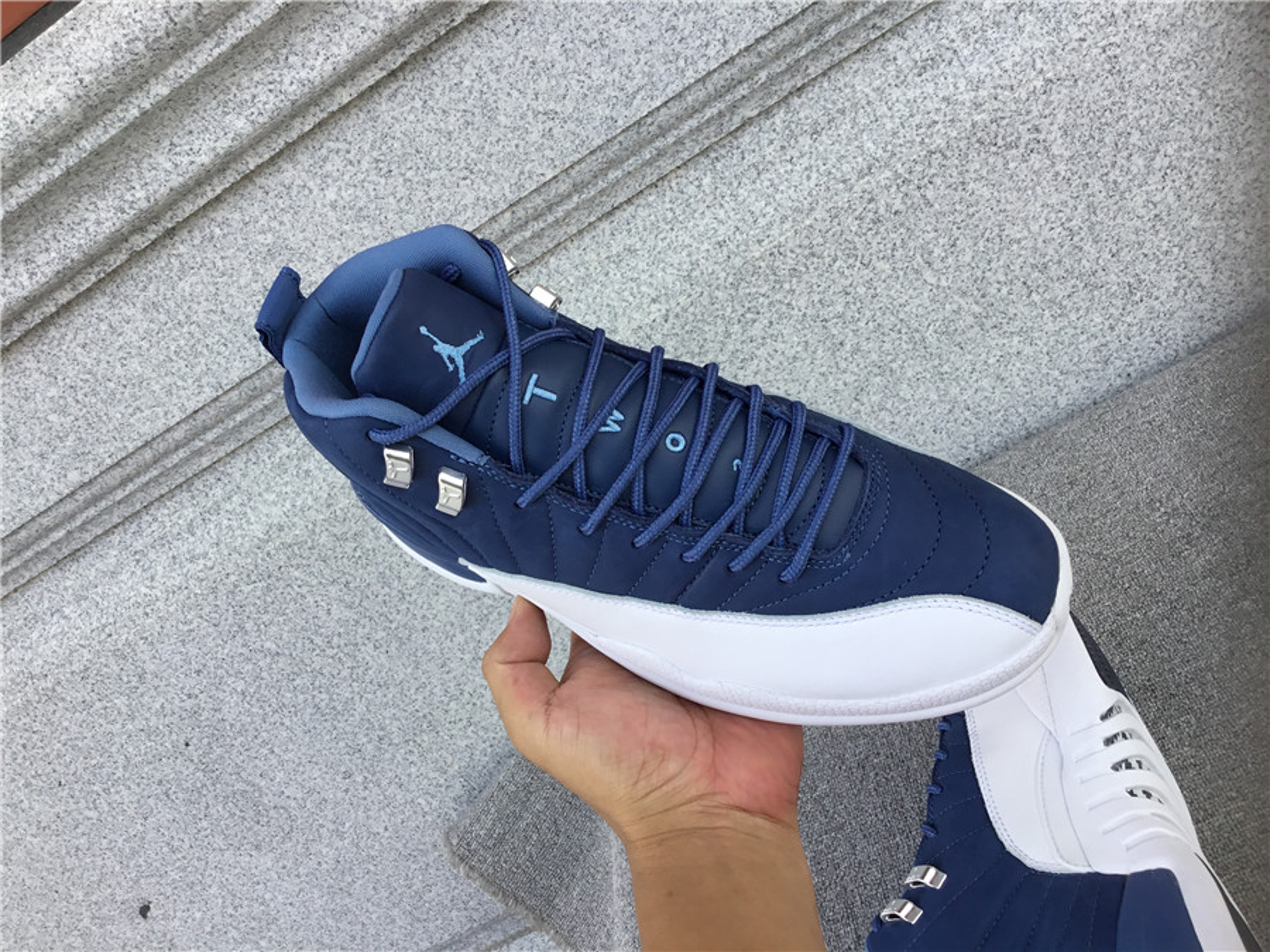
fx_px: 1137
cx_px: 635
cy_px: 476
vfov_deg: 45.4
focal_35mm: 31
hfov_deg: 58.4
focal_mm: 3.3
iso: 25
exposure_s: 1/187
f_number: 2.4
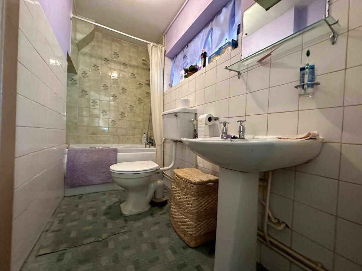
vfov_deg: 85.7
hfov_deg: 102.1
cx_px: 181
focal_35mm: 14
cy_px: 136
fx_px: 146
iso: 500
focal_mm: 2.22
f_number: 2.2
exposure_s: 1/60
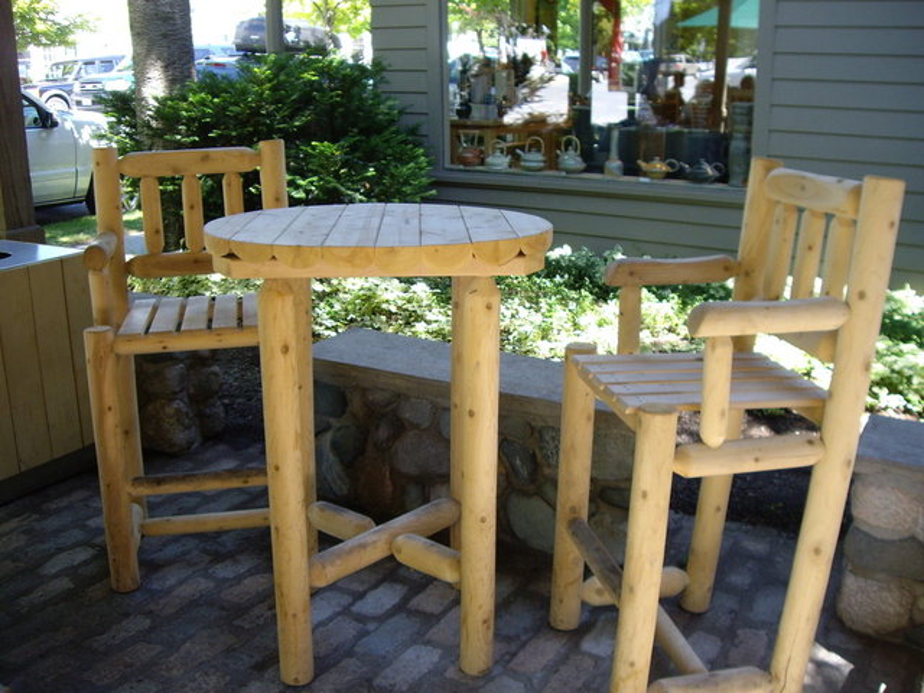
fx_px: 1014
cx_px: 462
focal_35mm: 38
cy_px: 346
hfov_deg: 49.0
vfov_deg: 37.7
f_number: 2.7
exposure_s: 1/80
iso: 100
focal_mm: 6.2
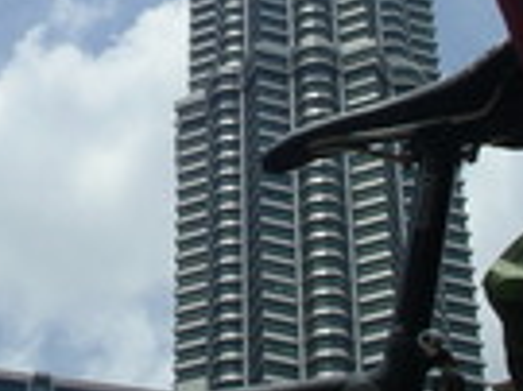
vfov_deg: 12.0
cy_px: 62
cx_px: 101
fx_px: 1857
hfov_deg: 15.9
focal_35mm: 123
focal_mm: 5.7
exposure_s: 1/320
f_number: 6.9
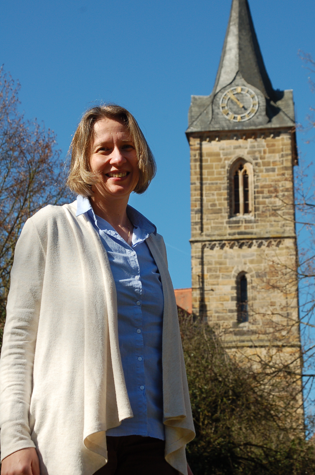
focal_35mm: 81
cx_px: 184
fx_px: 1061
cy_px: 198
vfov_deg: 25.2
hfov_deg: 16.9
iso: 200
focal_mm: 45
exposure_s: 1/320
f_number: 9
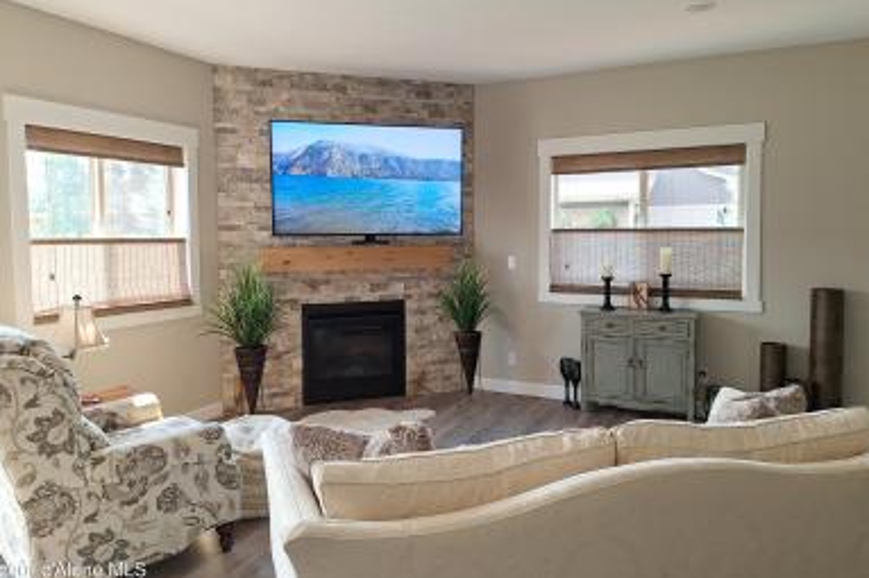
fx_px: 603
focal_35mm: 25
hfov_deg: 71.5
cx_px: 436
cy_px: 261
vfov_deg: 51.2
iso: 25
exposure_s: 1/100
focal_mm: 5.54
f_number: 1.8
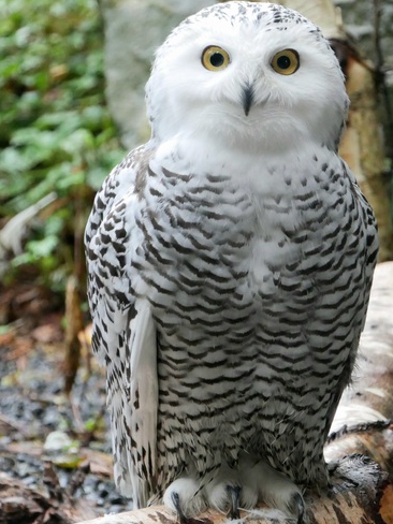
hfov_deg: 7.0
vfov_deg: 9.4
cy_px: 244
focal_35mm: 211
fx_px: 3194
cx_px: 237
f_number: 5.4
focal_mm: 84
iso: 3200
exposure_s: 1/200
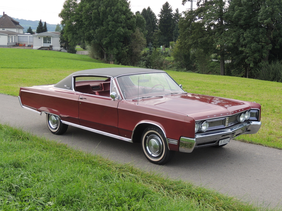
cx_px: 141
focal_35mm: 50
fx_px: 407
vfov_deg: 29.1
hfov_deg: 38.2
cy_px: 106
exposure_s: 1/250
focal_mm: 8.9
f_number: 3.6
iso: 100
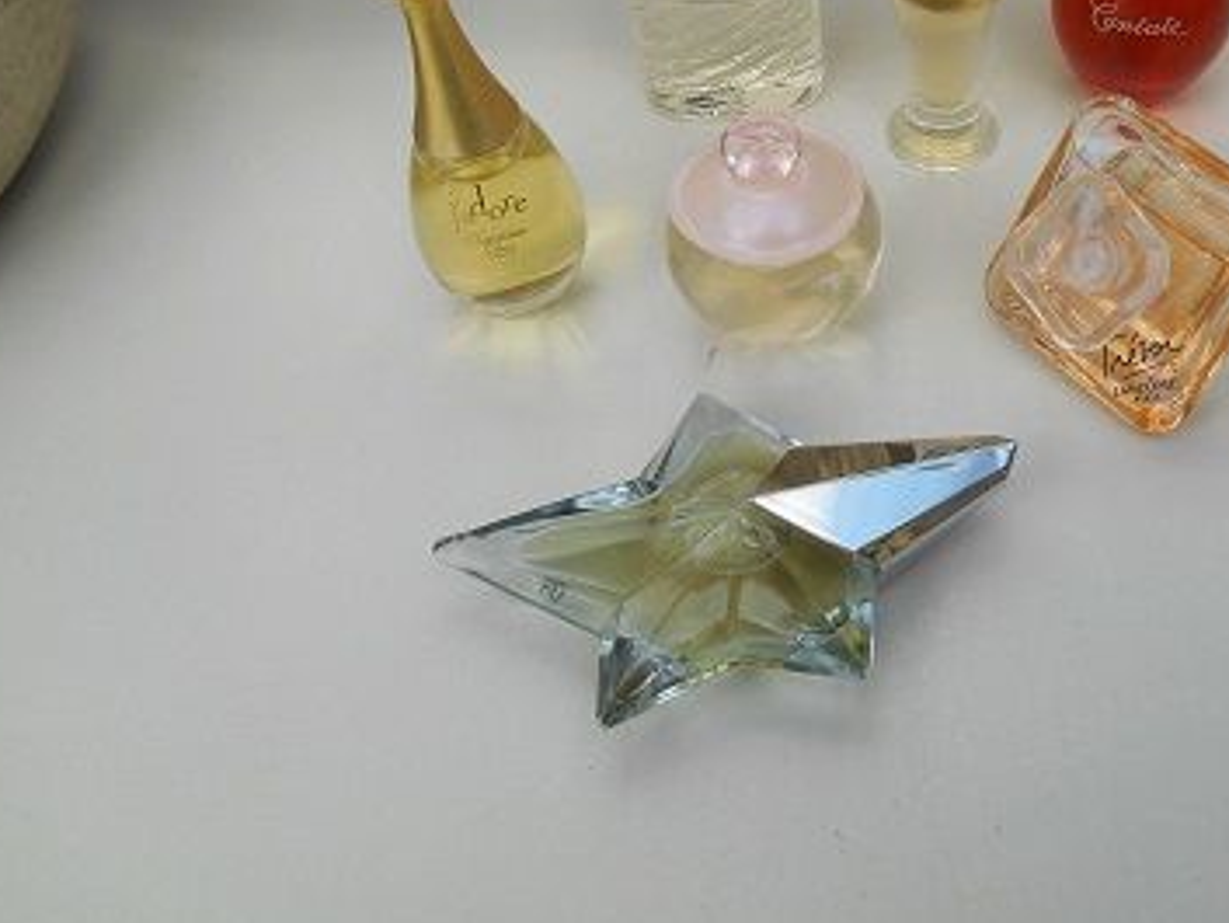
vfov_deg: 37.3
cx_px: 846
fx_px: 1350
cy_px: 301
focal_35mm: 38
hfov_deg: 47.9
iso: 80
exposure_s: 1/100
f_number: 3.4
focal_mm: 4.7
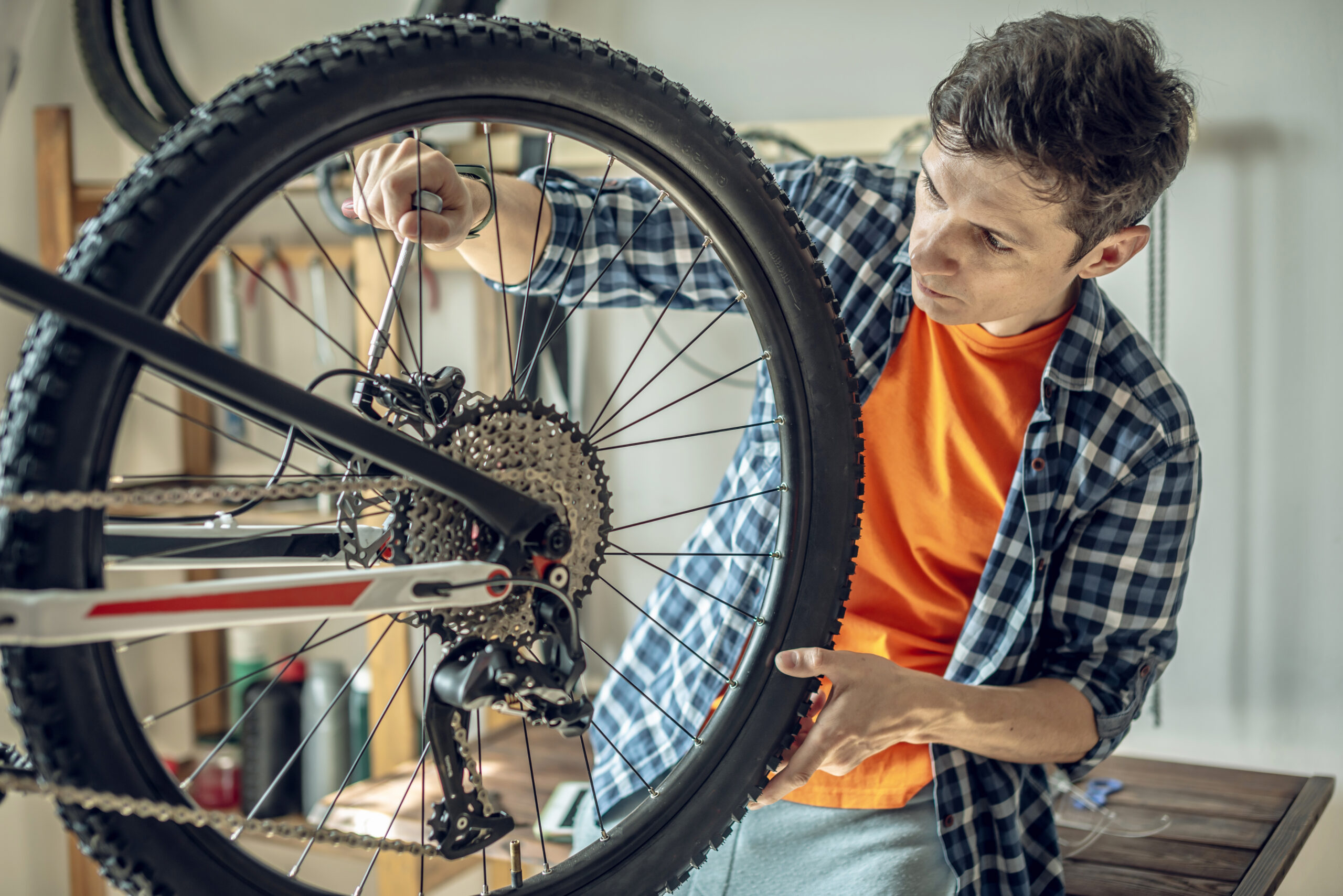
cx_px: 672
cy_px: 448
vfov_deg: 27.0
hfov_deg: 39.6
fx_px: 1866
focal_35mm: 50
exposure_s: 1/160
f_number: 2.2
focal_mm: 50
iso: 160
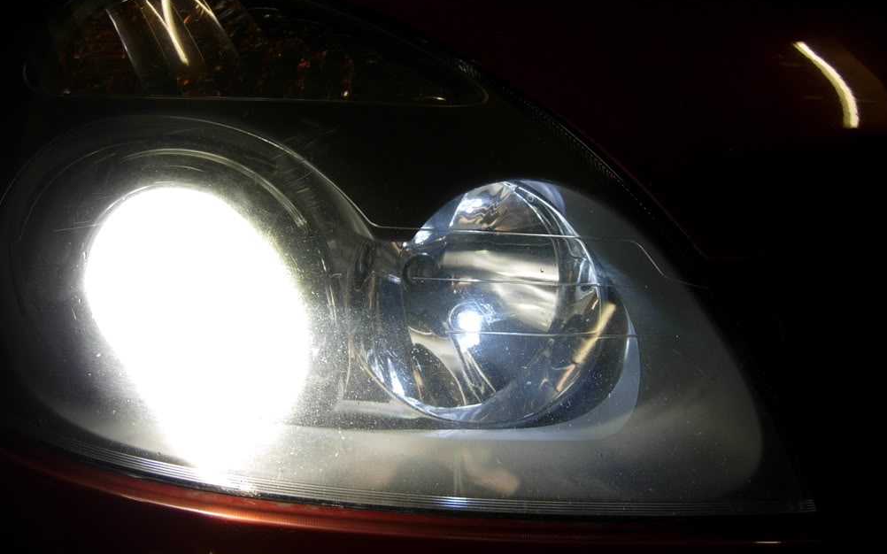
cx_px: 439
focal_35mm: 39
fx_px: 943
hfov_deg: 50.4
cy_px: 292
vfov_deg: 32.8
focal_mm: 7.5
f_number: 2.7
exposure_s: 1/69.7
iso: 50
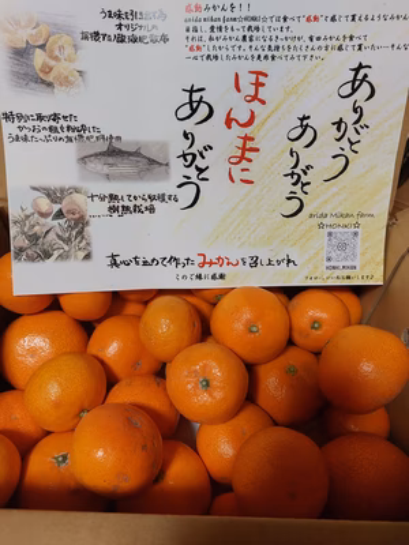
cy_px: 272
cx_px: 204
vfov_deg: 71.6
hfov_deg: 56.8
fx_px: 378
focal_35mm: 24
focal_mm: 5.23
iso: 320
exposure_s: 1/60
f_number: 1.8
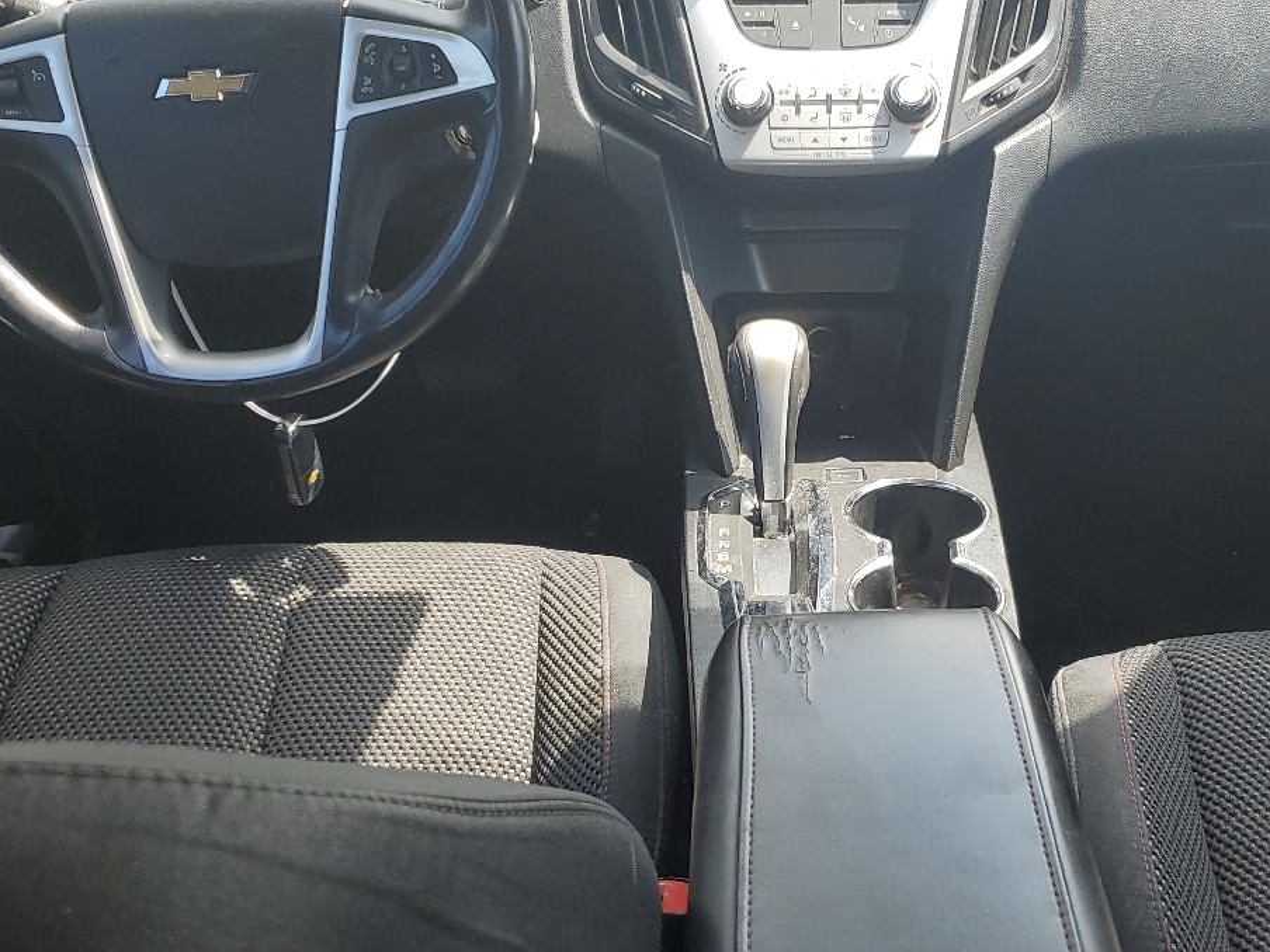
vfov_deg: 31.5
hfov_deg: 41.0
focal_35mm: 46
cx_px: 775
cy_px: 503
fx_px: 1688
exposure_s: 1/417
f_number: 1.5
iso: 50
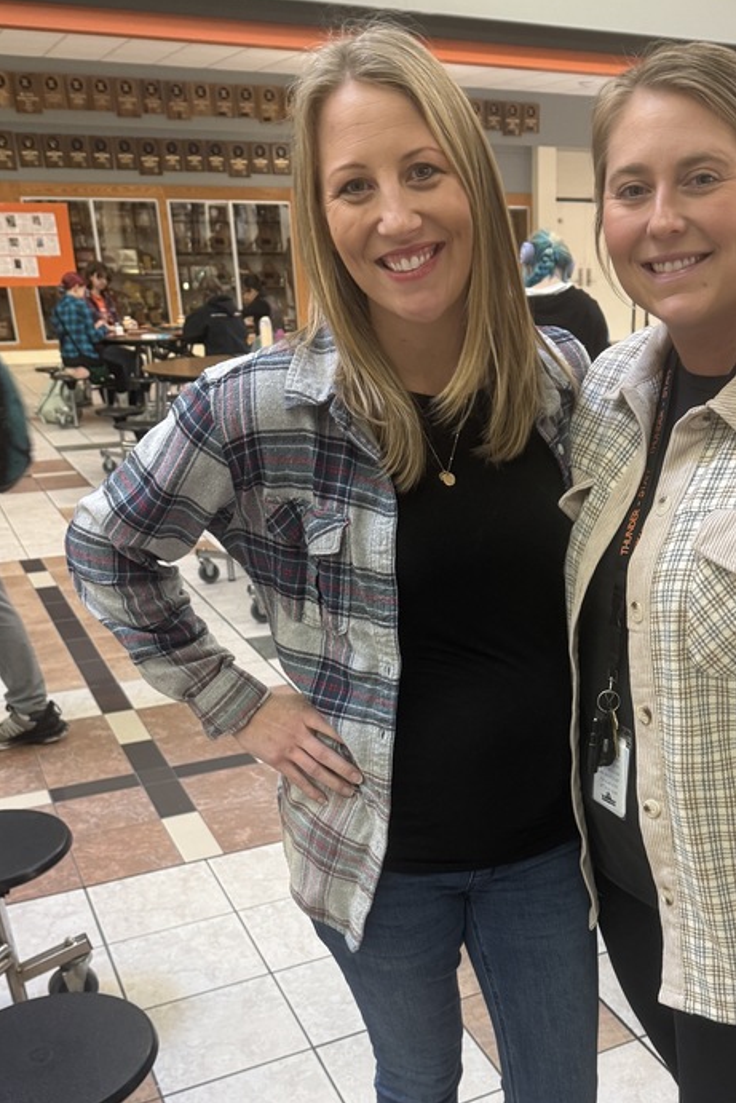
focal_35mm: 37
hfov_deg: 35.1
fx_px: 1134
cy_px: 749
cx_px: 559
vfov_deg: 50.8
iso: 250
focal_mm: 6.76
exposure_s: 1/60
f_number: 1.78
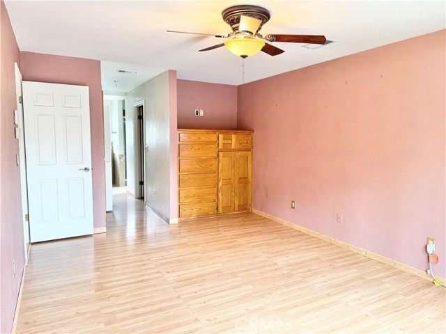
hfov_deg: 71.6
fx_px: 309
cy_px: 167
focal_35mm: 24
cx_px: 223
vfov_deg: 56.8
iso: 250
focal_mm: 6.76
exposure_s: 1/60
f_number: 1.78
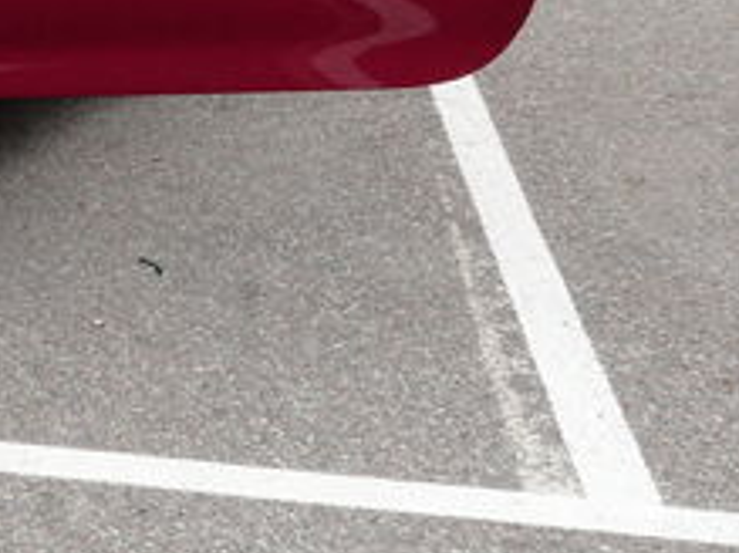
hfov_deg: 16.1
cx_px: -300
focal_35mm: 114
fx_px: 2432
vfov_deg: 12.6
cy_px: -121
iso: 100
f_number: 4
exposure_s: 1/200
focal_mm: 6.4
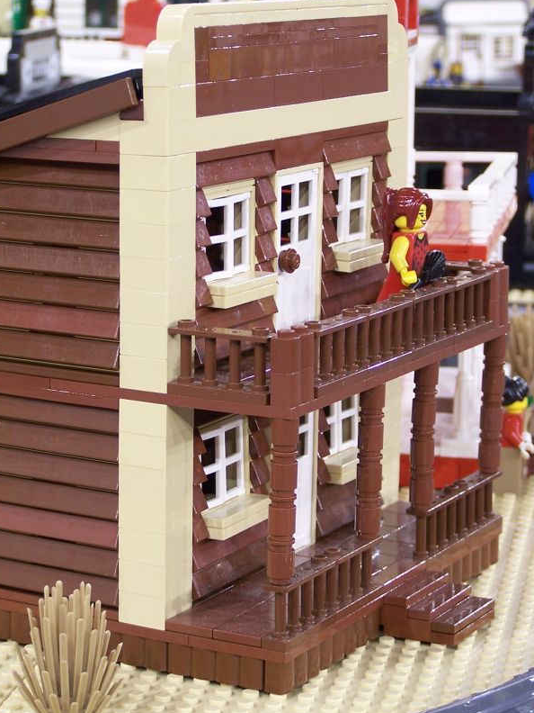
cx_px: 254
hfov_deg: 14.0
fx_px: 2180
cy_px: 328
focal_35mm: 106
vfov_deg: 18.5
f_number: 3.2
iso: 80
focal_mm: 13.7
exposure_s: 1/4
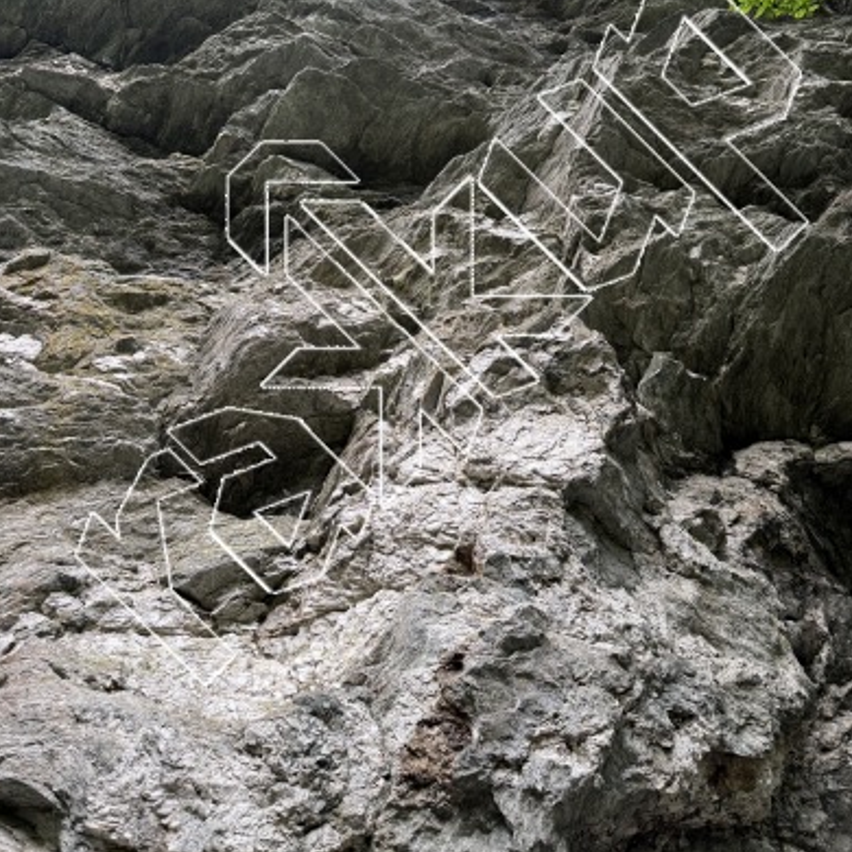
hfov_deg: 55.6
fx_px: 808
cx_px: 430
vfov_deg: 55.0
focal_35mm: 29
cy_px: 322
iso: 100
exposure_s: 1/121
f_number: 1.78
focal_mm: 6.76
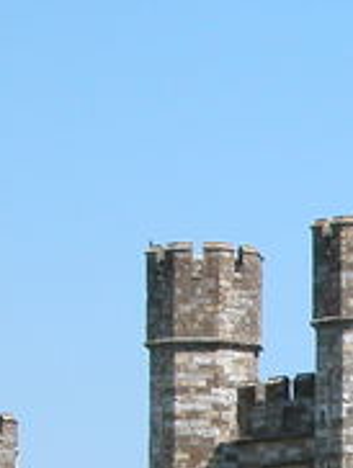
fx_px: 4639
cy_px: 705
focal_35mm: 342
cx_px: 755
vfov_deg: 5.7
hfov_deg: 4.3
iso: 100
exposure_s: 1/254
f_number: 6.8
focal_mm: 19.9
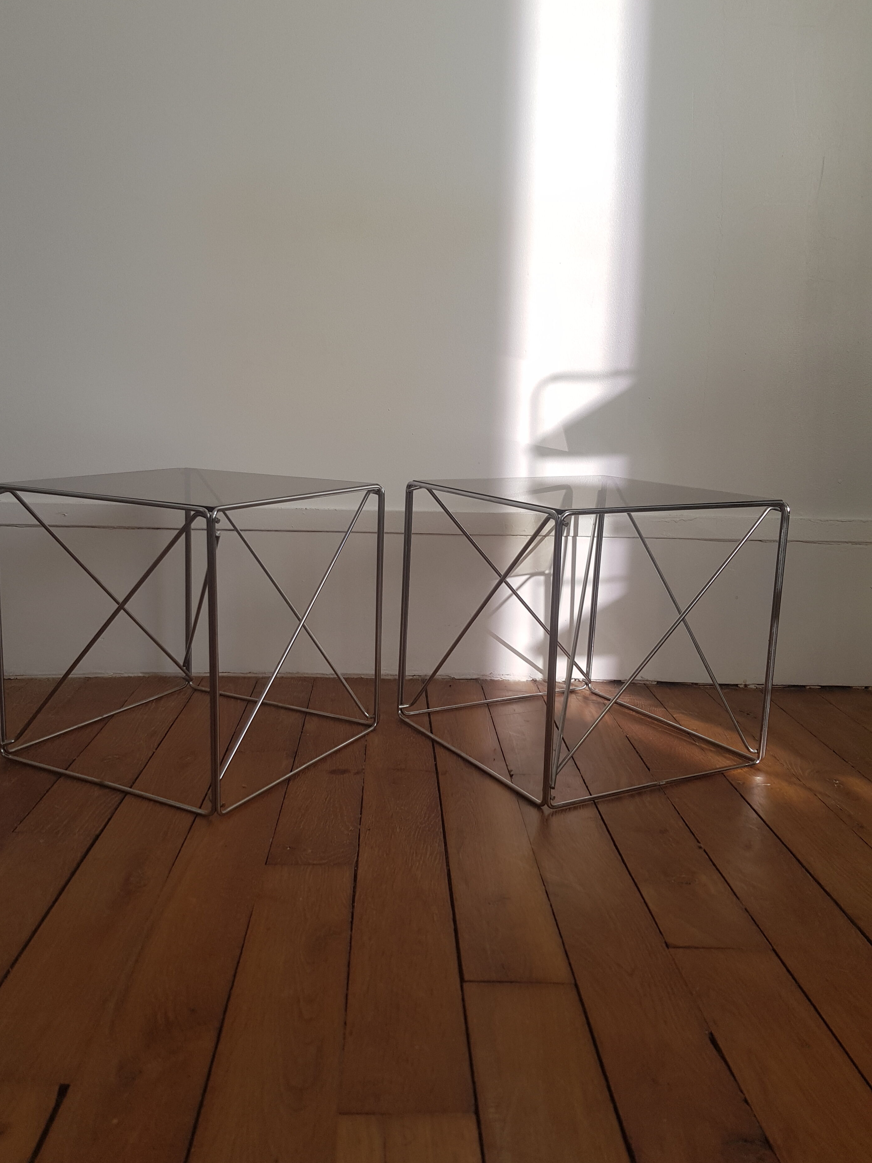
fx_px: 940
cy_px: 575
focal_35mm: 28
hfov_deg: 49.7
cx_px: 403
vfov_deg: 63.4
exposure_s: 1/263
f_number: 1.7
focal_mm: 4.2
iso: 40
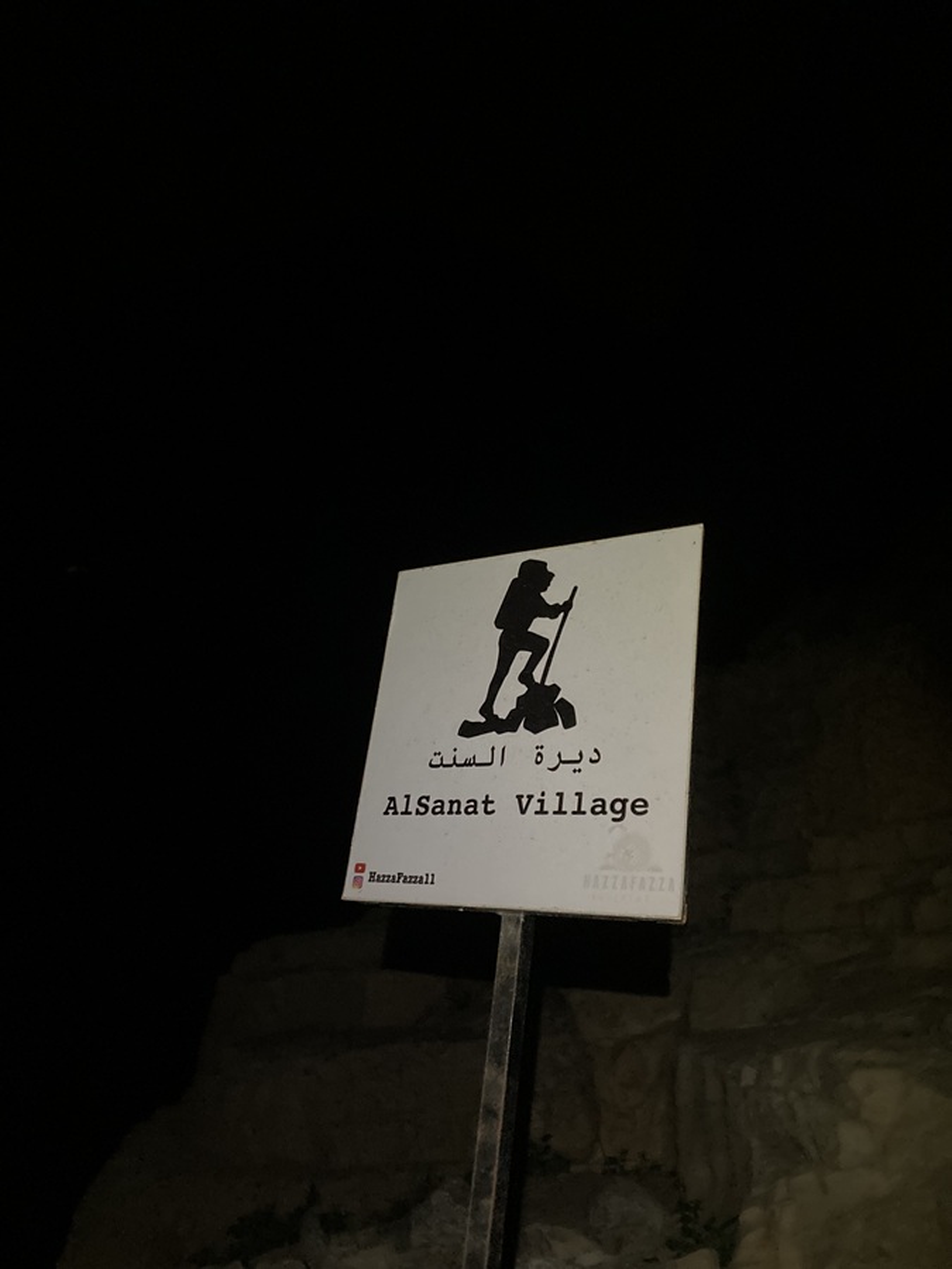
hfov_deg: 49.7
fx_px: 1027
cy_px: 634
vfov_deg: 63.4
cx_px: 476
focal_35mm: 28
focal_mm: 3.99
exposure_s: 1/26
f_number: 1.8
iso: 640
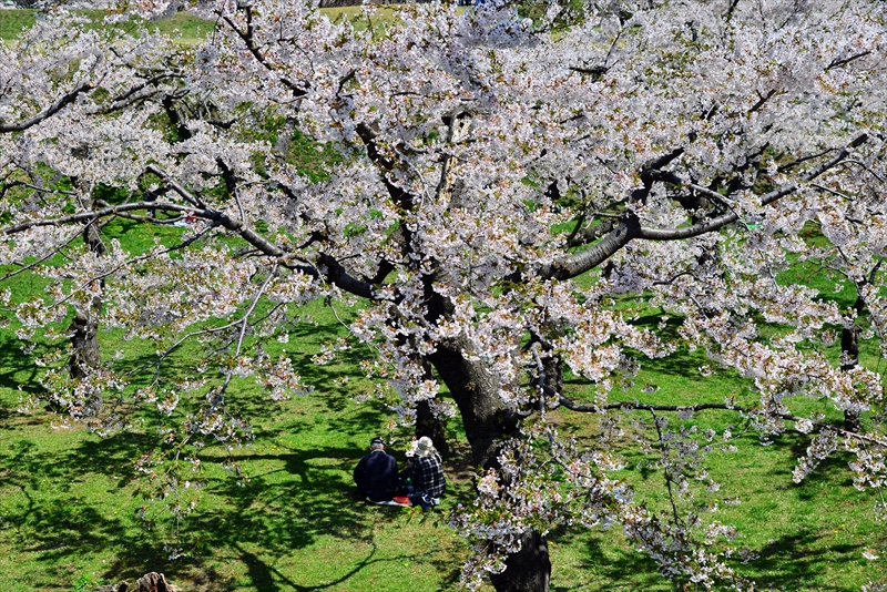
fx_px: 1232
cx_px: 444
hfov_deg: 39.6
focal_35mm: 50
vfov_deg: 27.0
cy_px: 296
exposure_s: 1/2500
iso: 400
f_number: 6.3
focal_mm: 50
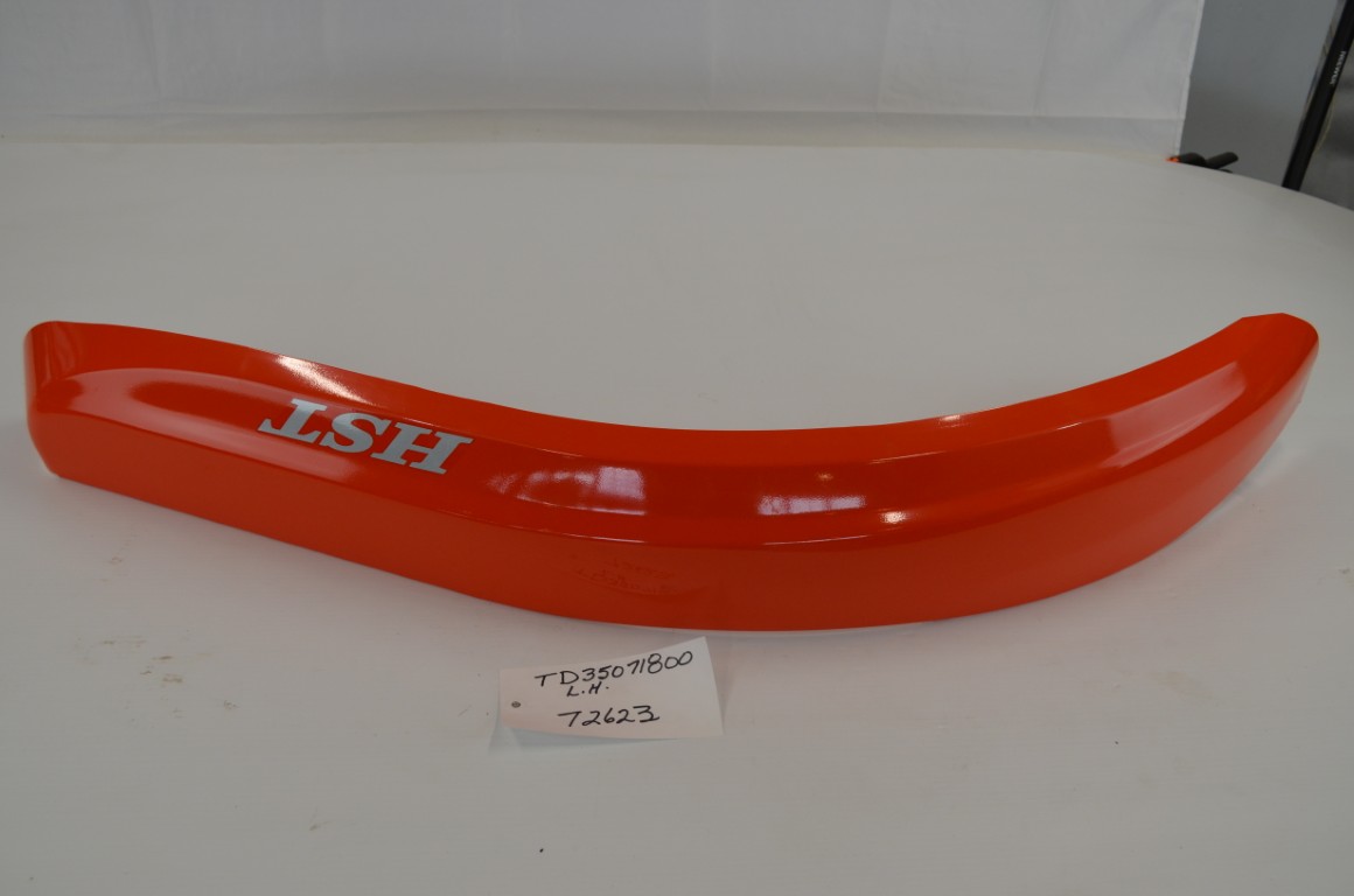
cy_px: 448
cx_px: 677
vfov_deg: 36.7
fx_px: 1351
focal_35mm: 36
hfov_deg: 53.2
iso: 400
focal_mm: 24
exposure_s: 1/125
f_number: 5.6
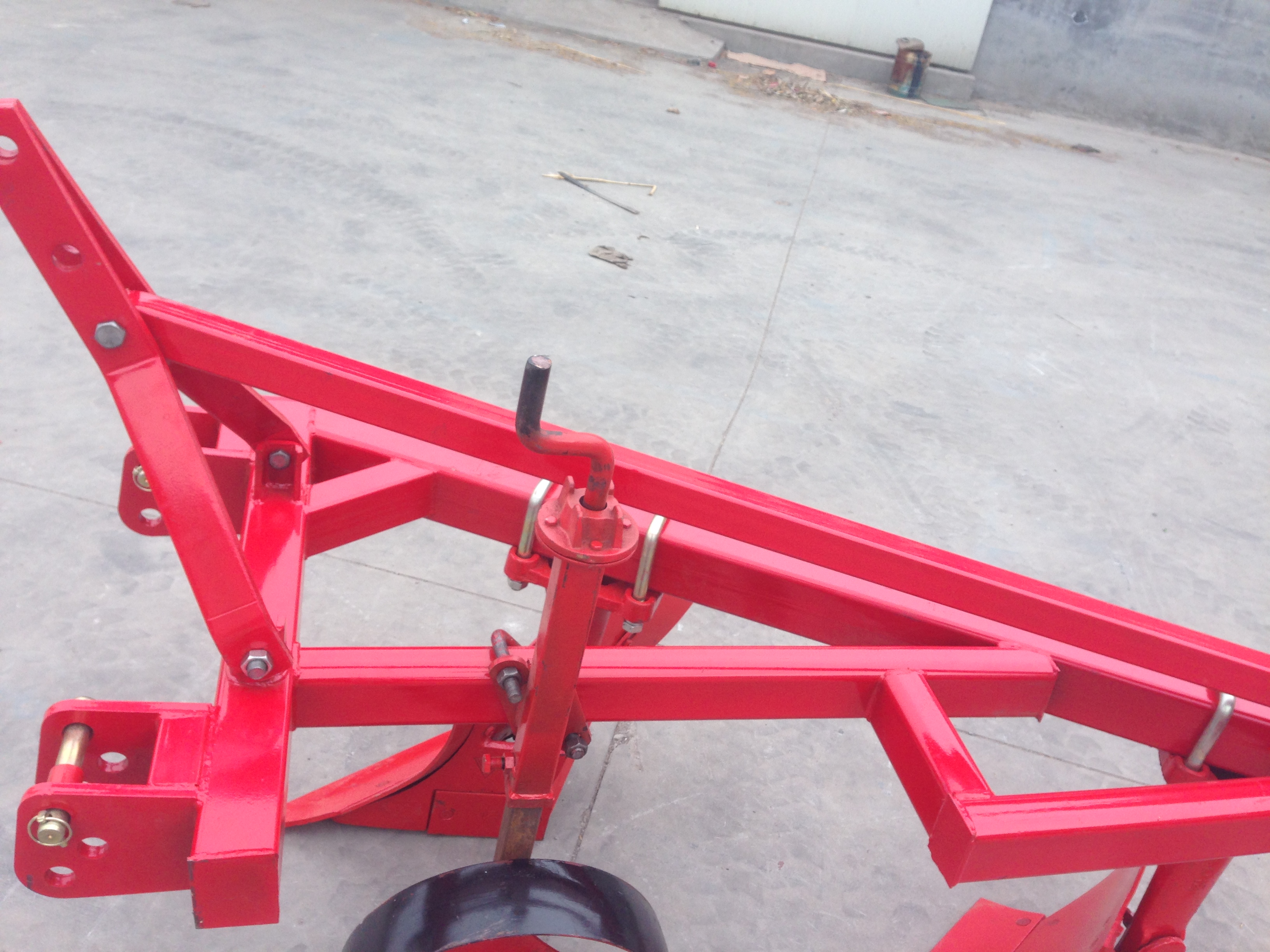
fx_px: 1211
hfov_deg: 55.4
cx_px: 635
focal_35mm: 33
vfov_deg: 42.9
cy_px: 476
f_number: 2.4
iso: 50
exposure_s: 1/168
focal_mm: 4.12
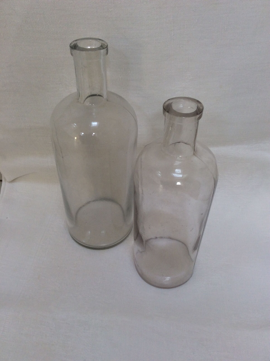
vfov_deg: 56.9
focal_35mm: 32
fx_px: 334
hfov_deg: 44.1
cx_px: 135
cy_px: 180
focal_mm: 3.3
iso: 40
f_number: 2.4
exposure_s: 1/100
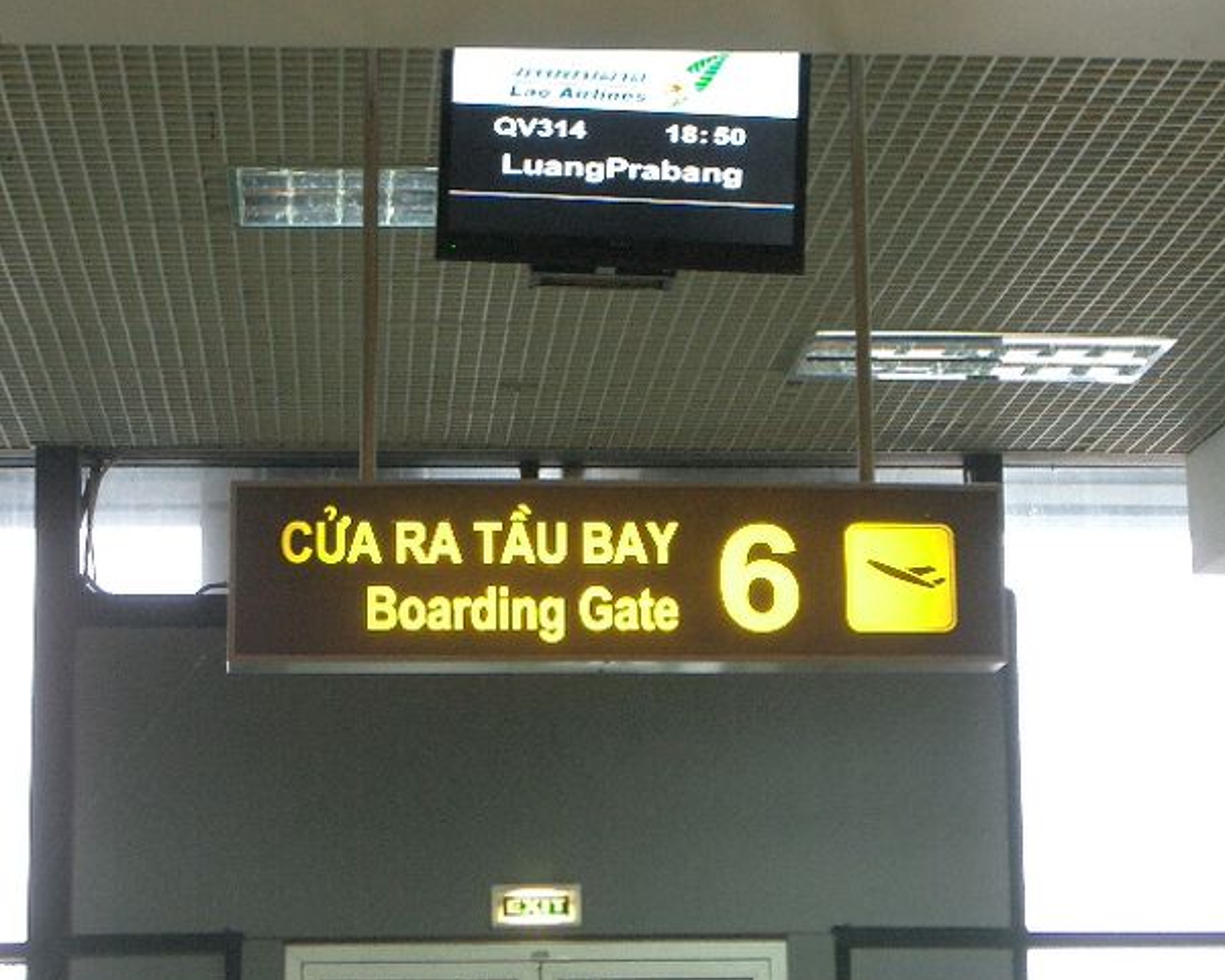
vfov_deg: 16.5
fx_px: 3372
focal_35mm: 93
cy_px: 489
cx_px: 629
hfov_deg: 20.6
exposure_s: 1/8
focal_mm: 14.6
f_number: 4.4
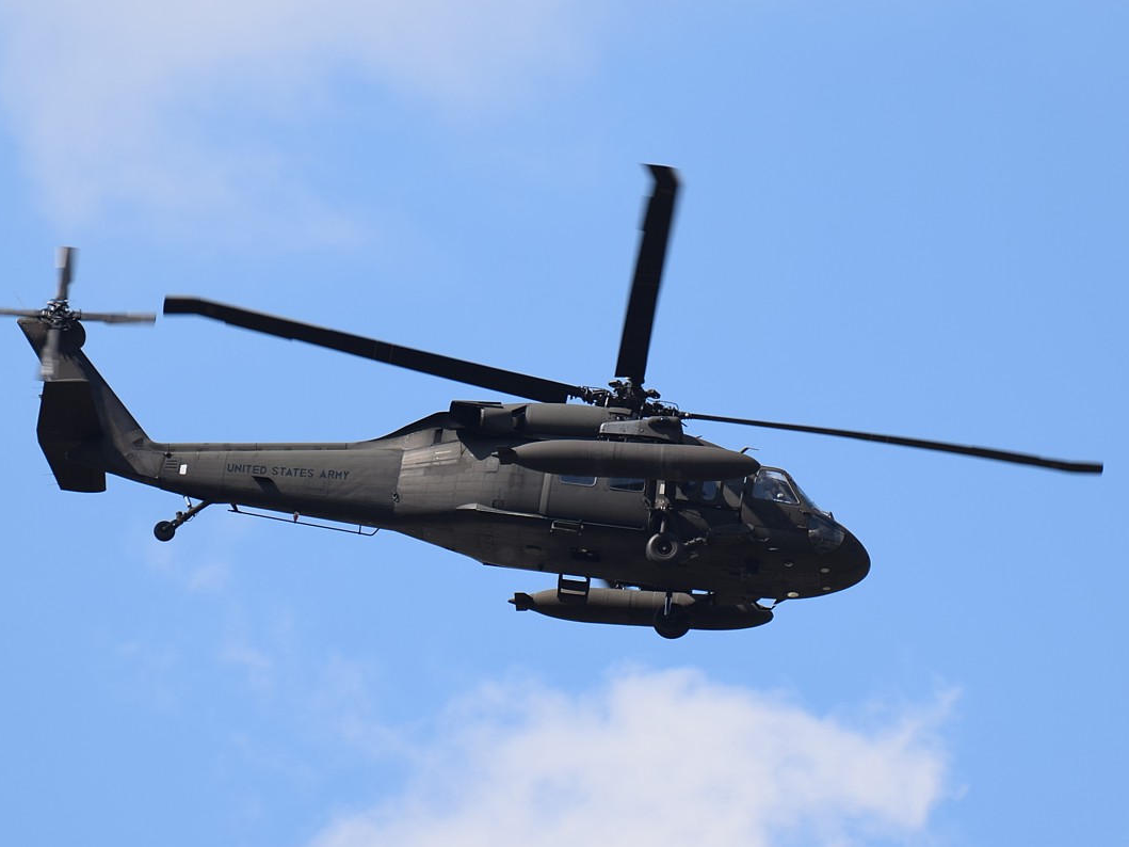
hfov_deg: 4.2
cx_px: 530
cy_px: 424
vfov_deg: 3.2
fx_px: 15393
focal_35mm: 472
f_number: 7.1
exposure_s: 1/800
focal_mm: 290
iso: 200
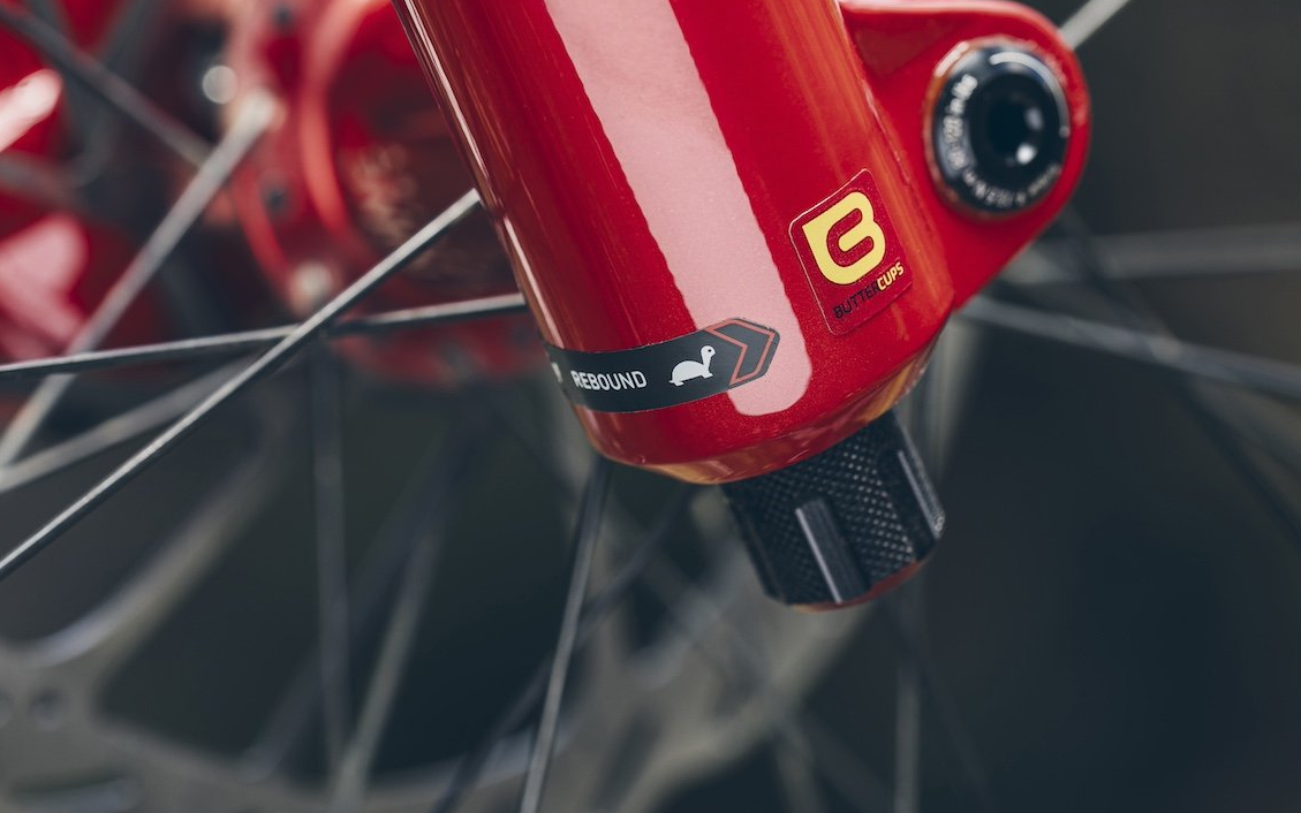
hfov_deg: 9.0
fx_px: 8298
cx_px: 357
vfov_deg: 5.6
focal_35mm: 234
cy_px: 253
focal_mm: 135
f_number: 4
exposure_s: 1/125
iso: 100
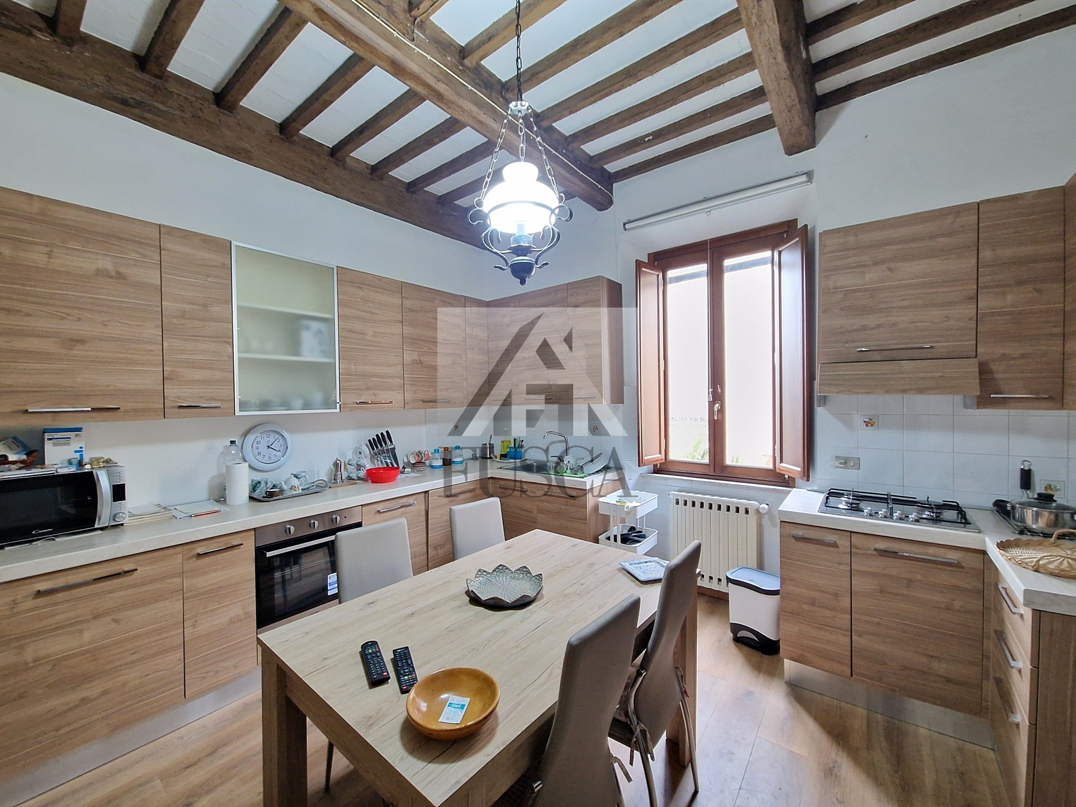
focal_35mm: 13
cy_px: 404
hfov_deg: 106.2
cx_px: 538
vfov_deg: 89.9
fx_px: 404
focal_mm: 2.2
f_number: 2.2
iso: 1000
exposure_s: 1/25
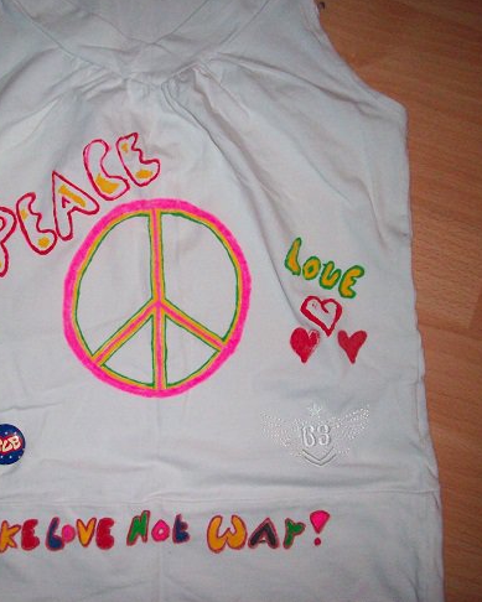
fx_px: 873
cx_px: 154
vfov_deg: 38.0
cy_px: 299
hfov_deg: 30.6
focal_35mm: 49
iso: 160
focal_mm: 6.2
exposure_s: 1/45
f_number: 2.8
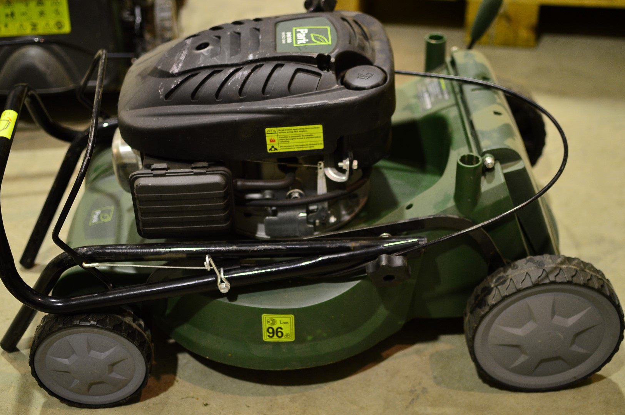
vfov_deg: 25.7
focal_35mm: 52
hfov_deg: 37.9
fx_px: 911
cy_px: 208
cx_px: 312
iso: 400
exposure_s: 1/60
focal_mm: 35
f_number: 1.8
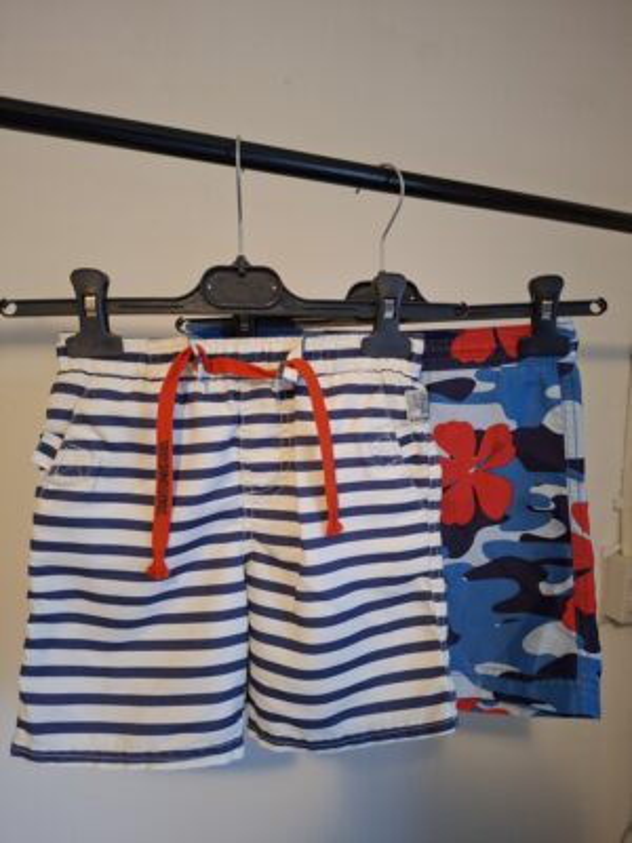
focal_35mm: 23
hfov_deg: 58.9
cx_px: 316
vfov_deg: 73.9
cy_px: 422
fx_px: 560
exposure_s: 1/25
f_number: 1.8
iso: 800
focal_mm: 5.54
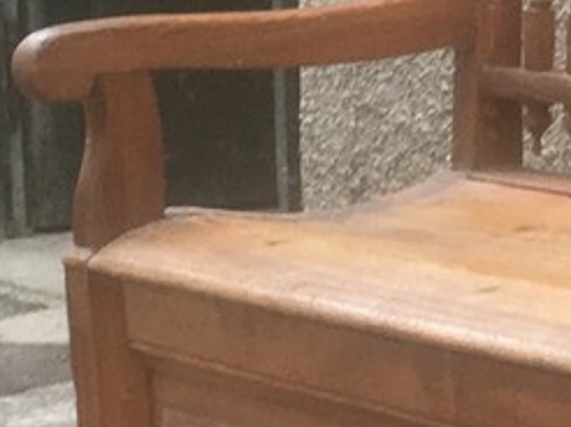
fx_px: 2917
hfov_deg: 10.1
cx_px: 1246
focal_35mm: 177
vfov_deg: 8.3
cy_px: 470
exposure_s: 1/100
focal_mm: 4.15
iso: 32
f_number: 2.2
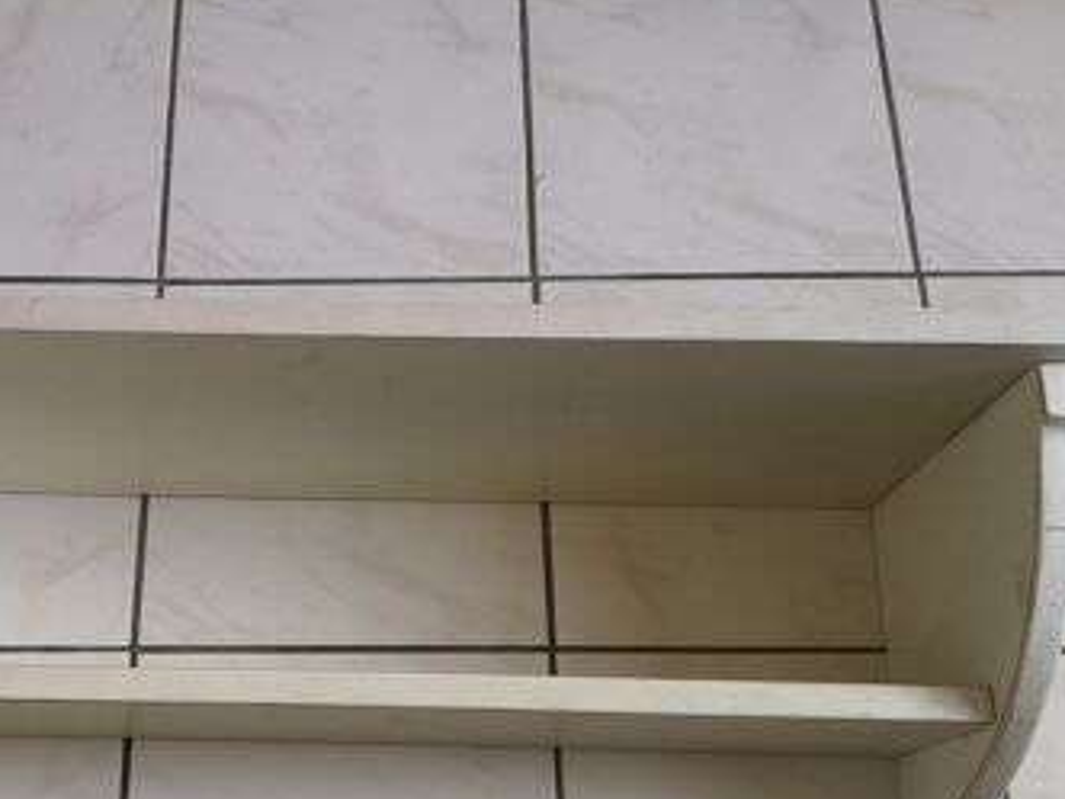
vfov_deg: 36.6
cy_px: 491
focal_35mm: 39
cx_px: 353
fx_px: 1200
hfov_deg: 47.1
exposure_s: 1/33.3
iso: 200
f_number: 1.8
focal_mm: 5.58
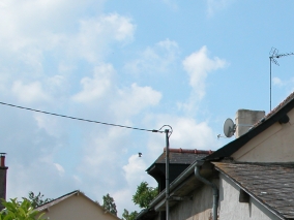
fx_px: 713
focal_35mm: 84
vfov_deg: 17.2
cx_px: 305
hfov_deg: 22.3
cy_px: 213
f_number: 6.3
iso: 100
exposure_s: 1/434
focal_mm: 8.9
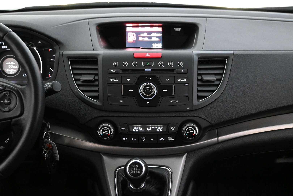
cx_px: 146
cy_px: 98
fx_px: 336
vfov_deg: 32.4
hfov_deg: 47.2
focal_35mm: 41
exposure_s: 1/40
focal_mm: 27.5
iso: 5000
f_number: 4.5
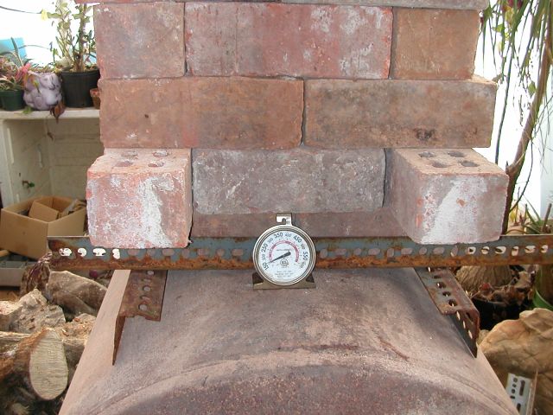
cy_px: 208
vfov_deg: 38.7
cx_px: 276
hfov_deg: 50.1
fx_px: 591
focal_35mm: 37
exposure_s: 1/59.9
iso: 100
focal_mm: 5.6
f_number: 2.7
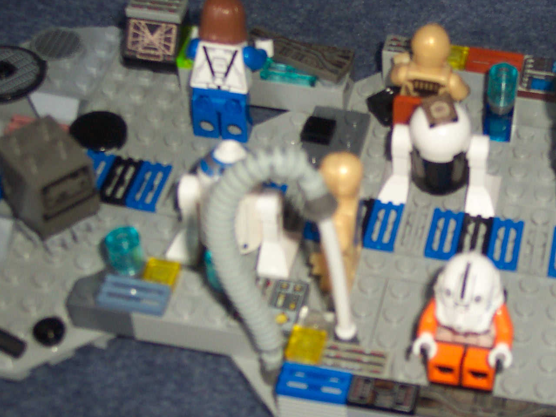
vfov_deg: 17.8
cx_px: 449
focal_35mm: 83
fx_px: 1333
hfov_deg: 23.2
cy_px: 248
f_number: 3.4
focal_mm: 10.7
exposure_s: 1/45
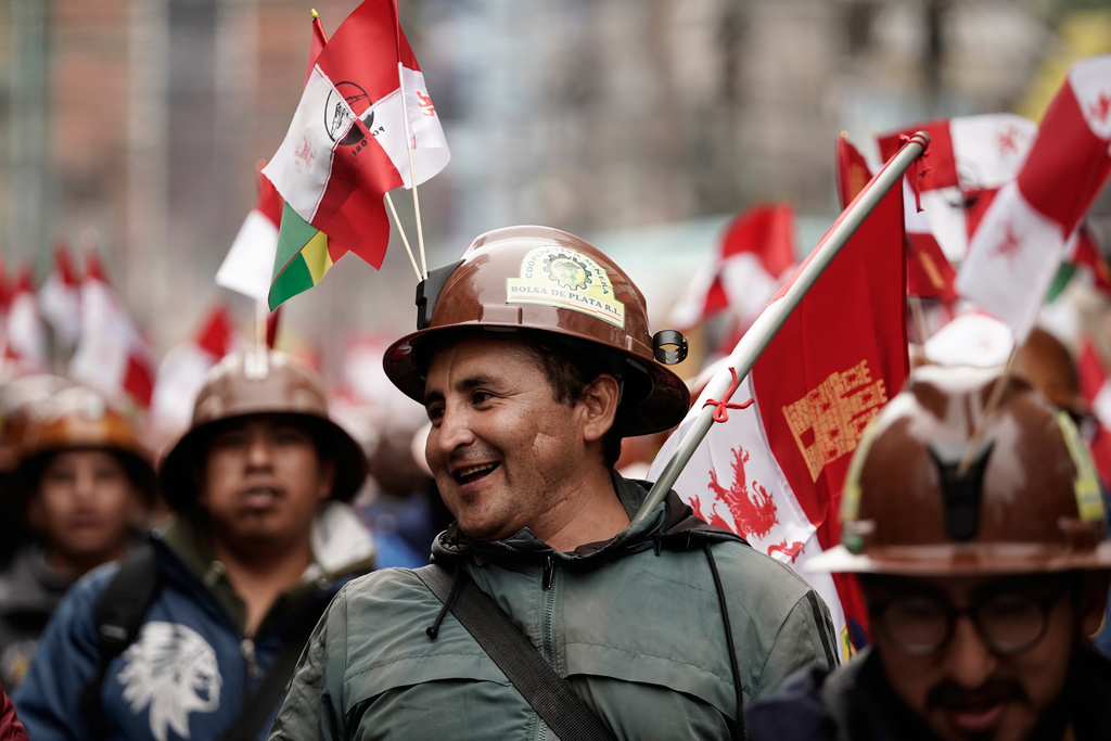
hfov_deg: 6.2
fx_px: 10225
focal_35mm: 331
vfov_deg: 4.2
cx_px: 556
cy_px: 370
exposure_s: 1/800
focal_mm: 331.3
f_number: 6.3
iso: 1250
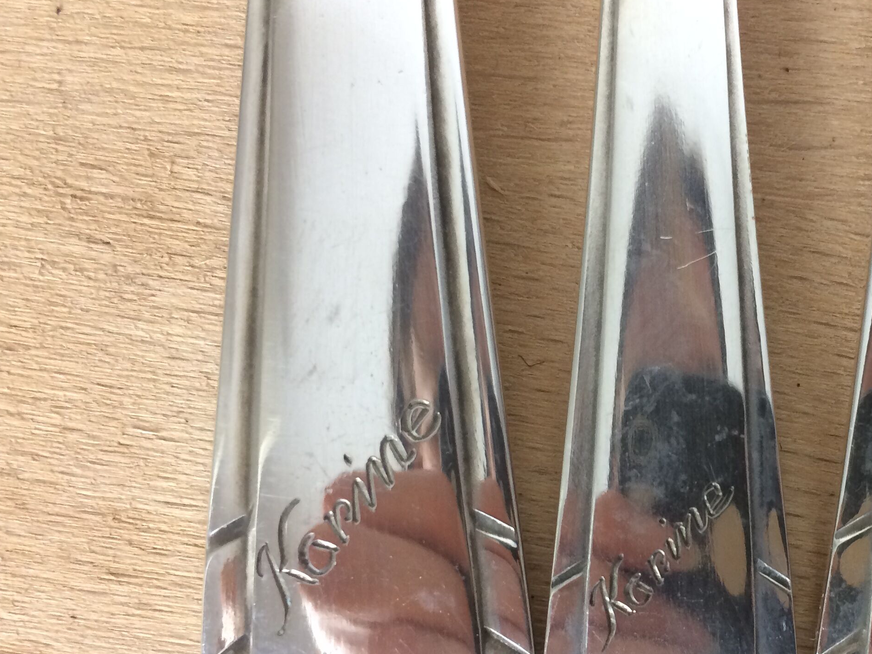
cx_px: 702
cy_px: 470
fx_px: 1260
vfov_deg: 28.8
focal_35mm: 50
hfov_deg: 36.8
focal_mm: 4.15
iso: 64
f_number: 2.2
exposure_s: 1/33
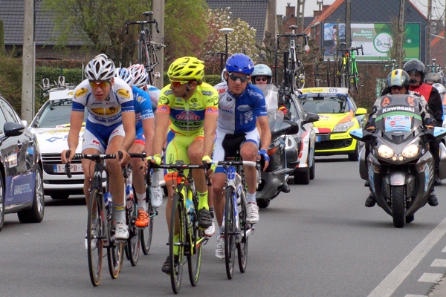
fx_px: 2509
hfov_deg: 10.2
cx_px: 223
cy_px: 148
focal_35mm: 202
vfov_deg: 6.8
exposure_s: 1/1250
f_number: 11
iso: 1600
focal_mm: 135
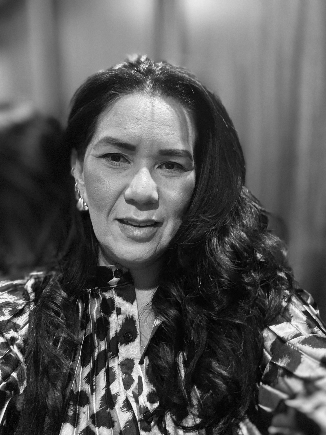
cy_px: 218
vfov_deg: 60.0
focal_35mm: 30
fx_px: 377
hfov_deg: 46.8
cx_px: 163
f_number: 1.9
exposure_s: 1/17
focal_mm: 2.69
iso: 640
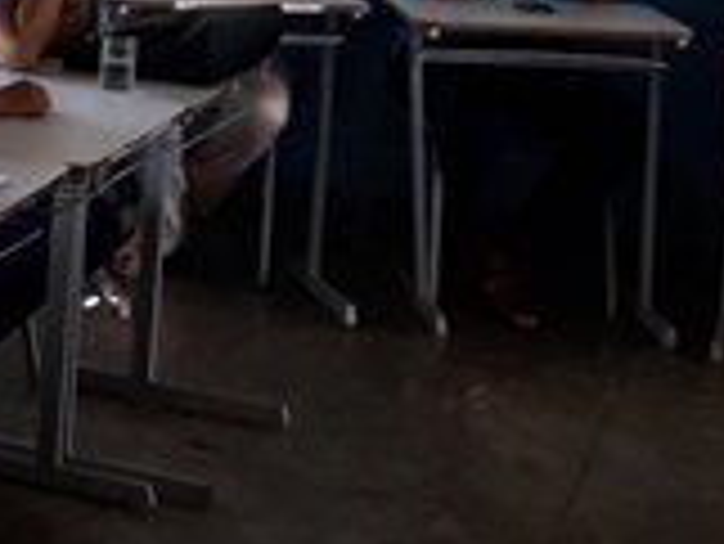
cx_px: -405
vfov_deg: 13.0
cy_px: -90
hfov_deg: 16.0
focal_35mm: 111
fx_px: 2323
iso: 125
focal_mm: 3.7
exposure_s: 1/40
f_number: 1.9
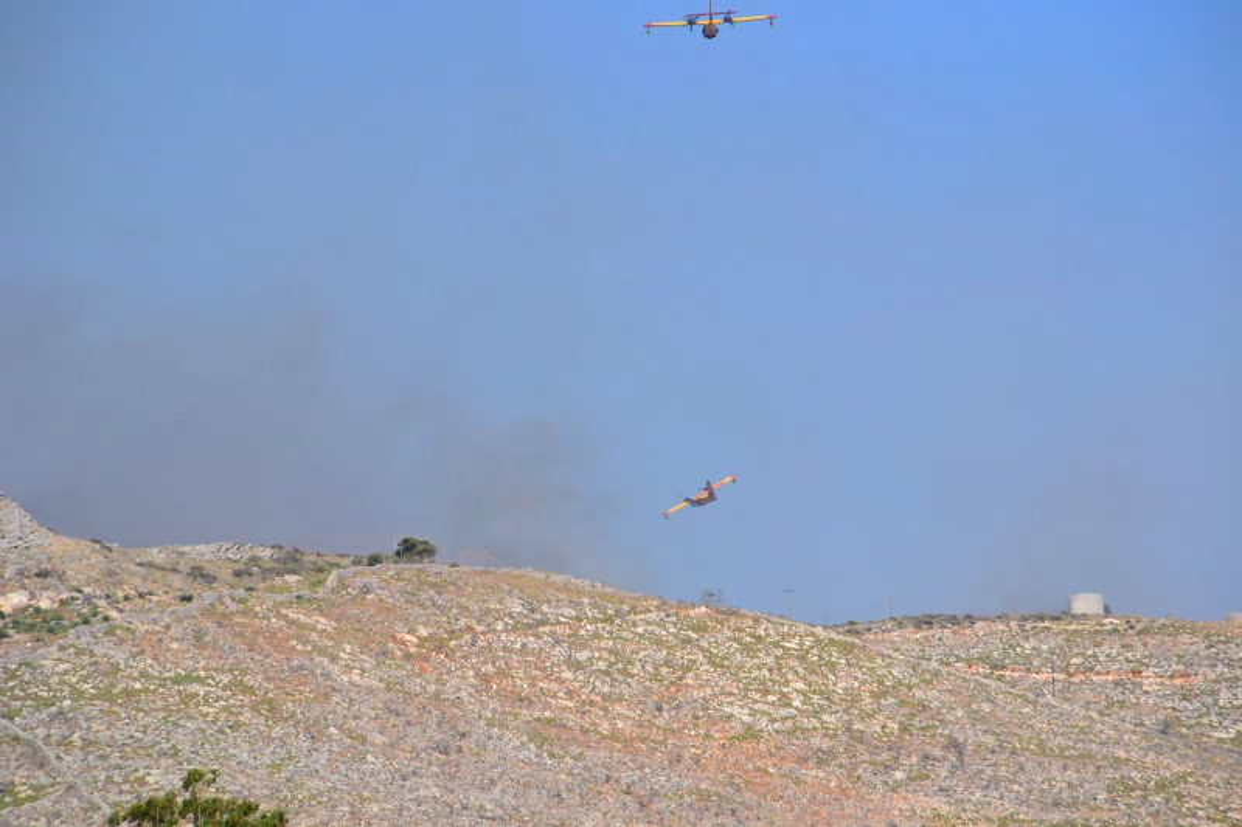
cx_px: 621
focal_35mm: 300
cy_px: 414
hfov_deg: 6.9
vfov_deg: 4.6
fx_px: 10347
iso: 250
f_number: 11
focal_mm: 200
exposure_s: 1/500
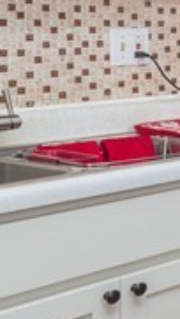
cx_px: 583
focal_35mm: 88
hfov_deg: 9.6
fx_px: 746
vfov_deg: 23.5
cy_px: 33
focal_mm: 14
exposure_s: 1/60
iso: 200
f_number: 9
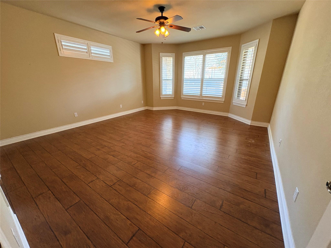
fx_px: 134
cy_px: 124
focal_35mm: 14
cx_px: 166
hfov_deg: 102.1
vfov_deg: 85.7
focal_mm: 2.22
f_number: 2.2
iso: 400
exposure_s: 1/60
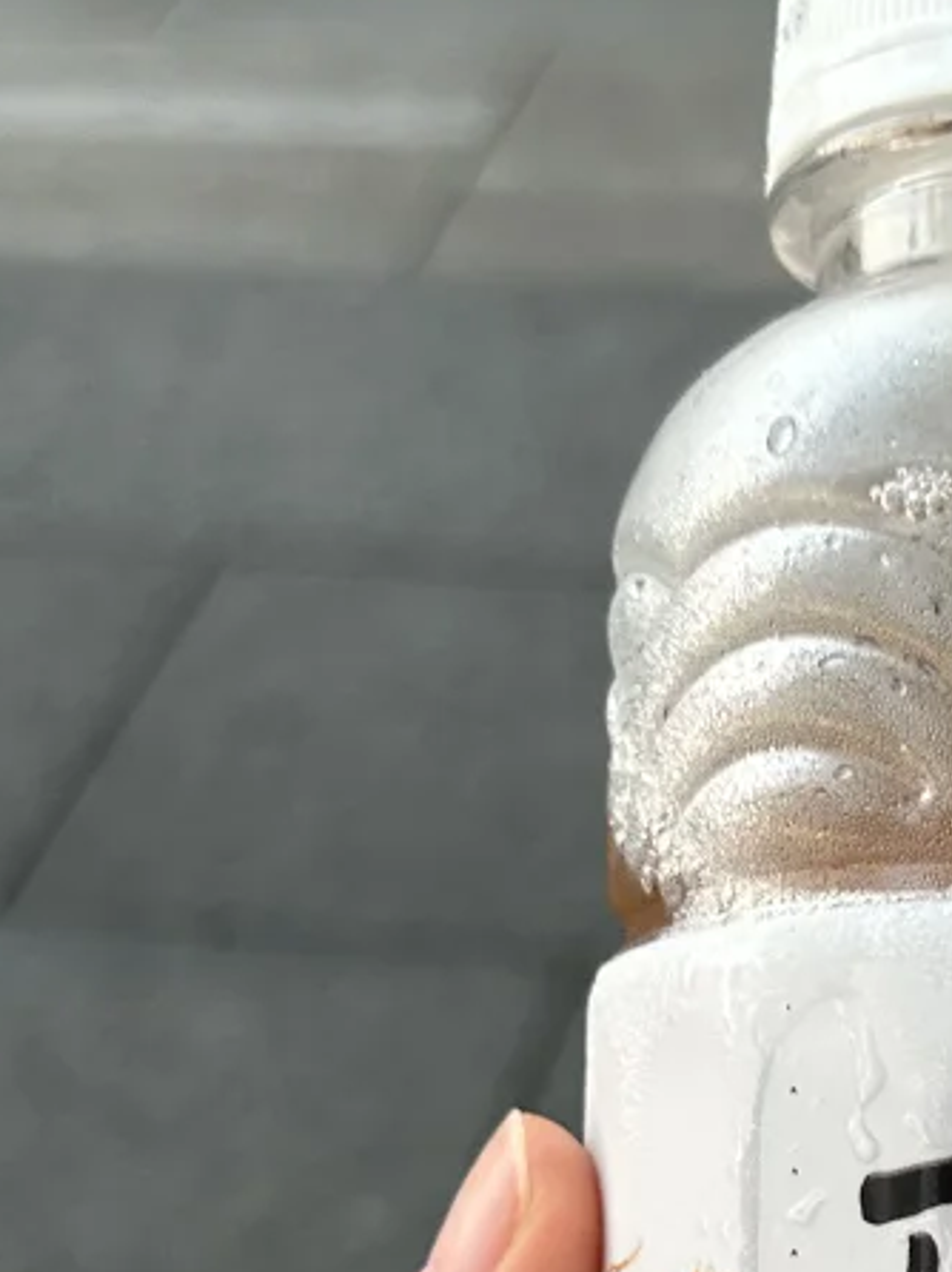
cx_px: 1040
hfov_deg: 17.0
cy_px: 1109
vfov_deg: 22.8
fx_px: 3083
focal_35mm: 84
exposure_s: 1/121
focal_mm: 5.7
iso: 125
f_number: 1.5
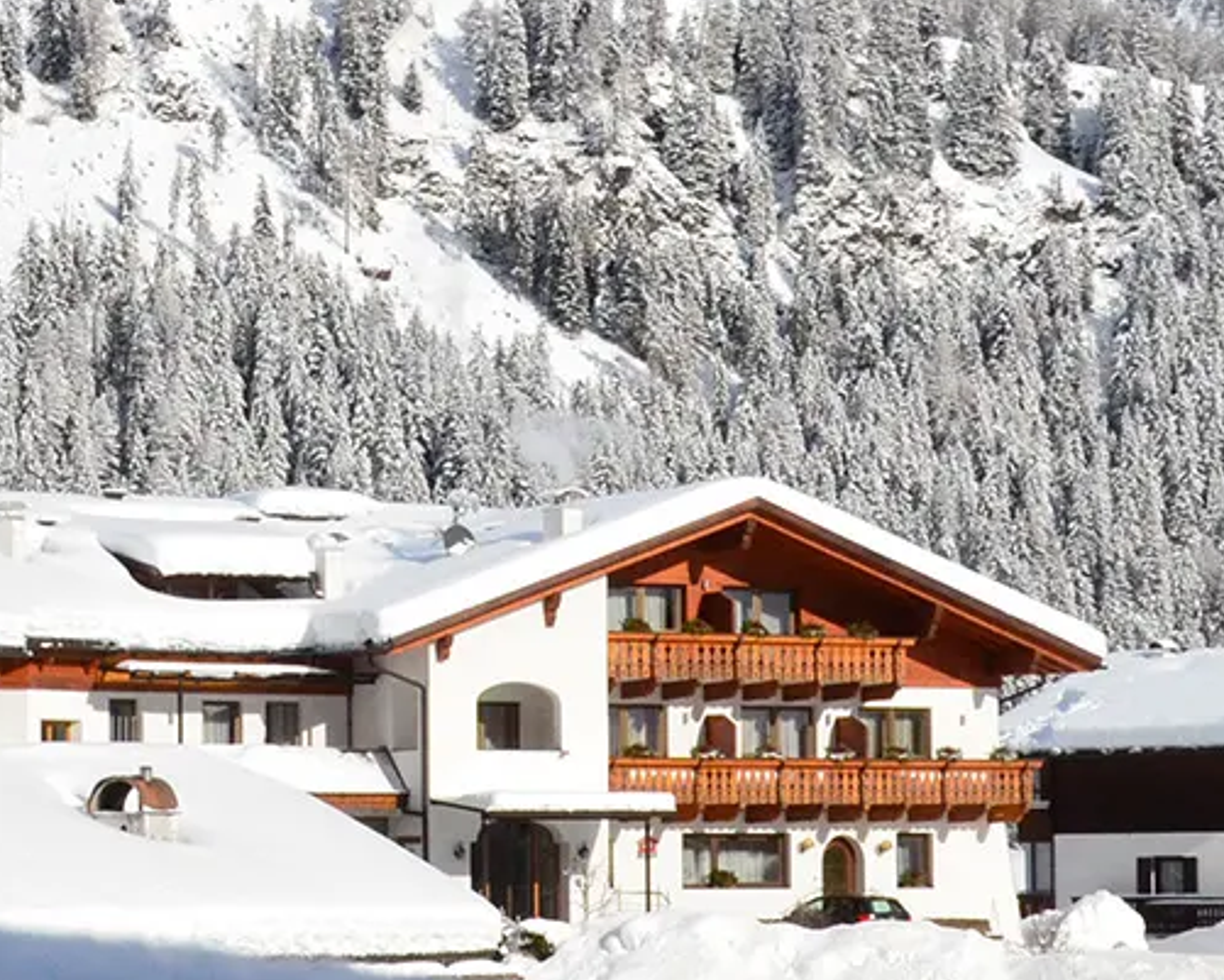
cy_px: 442
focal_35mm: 135
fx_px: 4884
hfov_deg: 14.2
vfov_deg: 11.5
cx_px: 217
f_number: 14
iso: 1600
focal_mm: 25
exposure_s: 1/2000
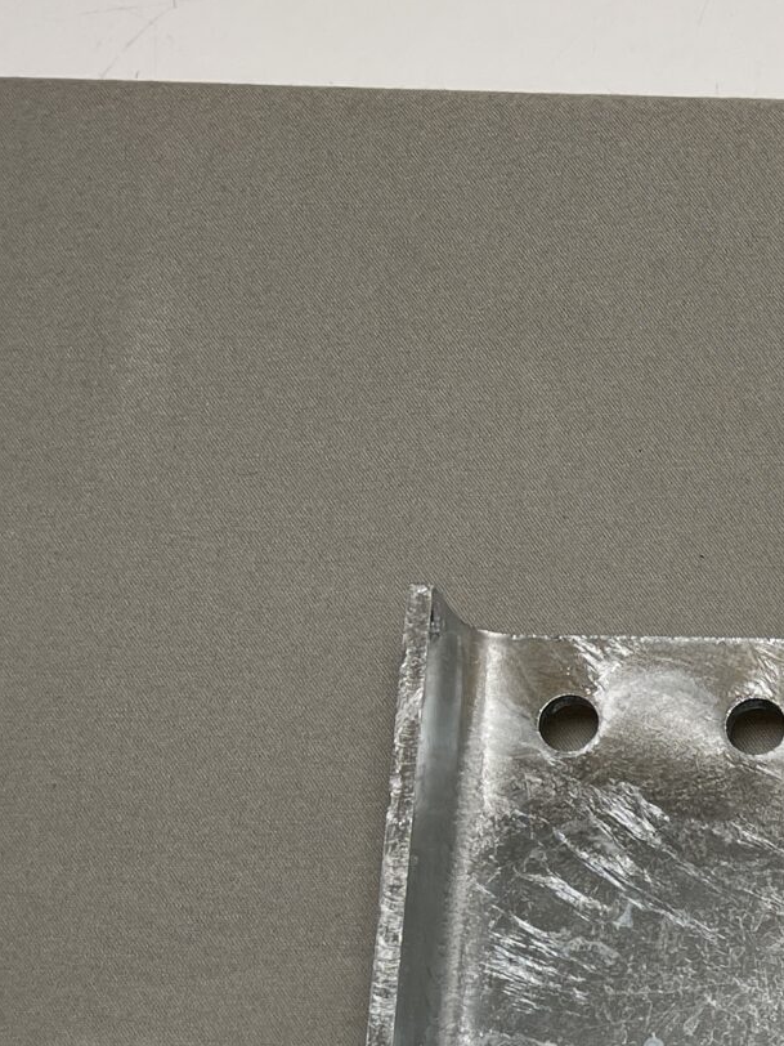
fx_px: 2476
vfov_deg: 22.4
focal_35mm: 82
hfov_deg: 16.5
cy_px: 1171
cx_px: 1147
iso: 32
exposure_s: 1/145
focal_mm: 5.1
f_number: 1.6
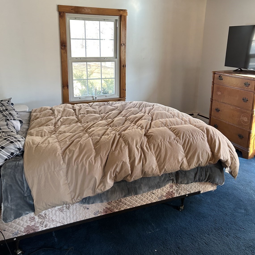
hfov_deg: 52.5
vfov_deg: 52.4
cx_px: 129
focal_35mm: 31
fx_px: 258
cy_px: 111
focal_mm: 5.7
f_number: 1.5
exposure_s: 1/60
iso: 100
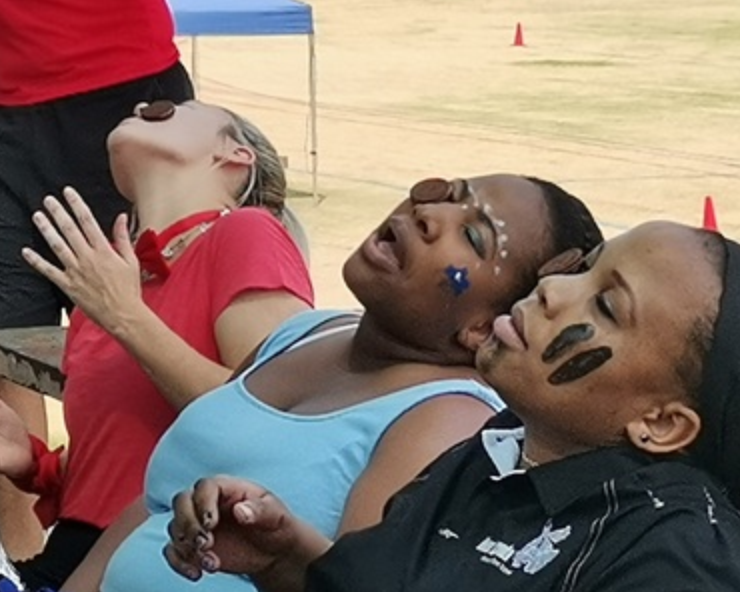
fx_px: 3592
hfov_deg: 11.8
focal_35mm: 164
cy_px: 297
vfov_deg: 9.4
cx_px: 359
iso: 50
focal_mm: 4.75
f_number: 1.8
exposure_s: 1/1261
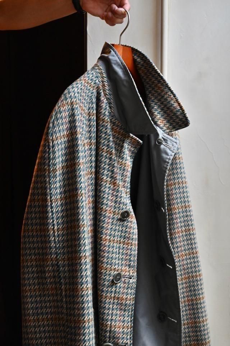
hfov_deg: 27.5
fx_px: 470
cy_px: 173
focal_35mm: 49
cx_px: 115
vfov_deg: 40.4
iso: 3200
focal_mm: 49
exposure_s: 1/30
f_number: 5.6
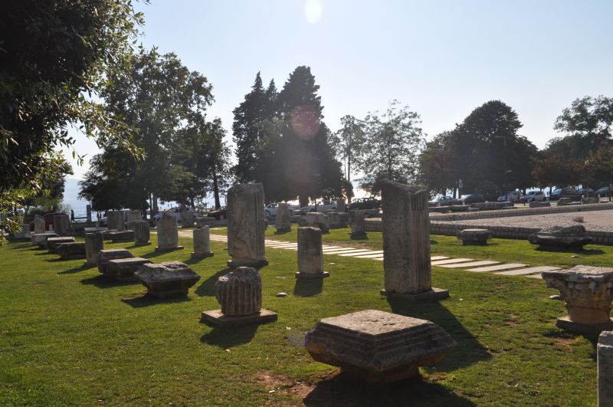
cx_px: 306
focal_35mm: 36
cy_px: 204
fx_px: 612
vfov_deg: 36.8
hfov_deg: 53.2
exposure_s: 1/500
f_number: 11
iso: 200
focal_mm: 24
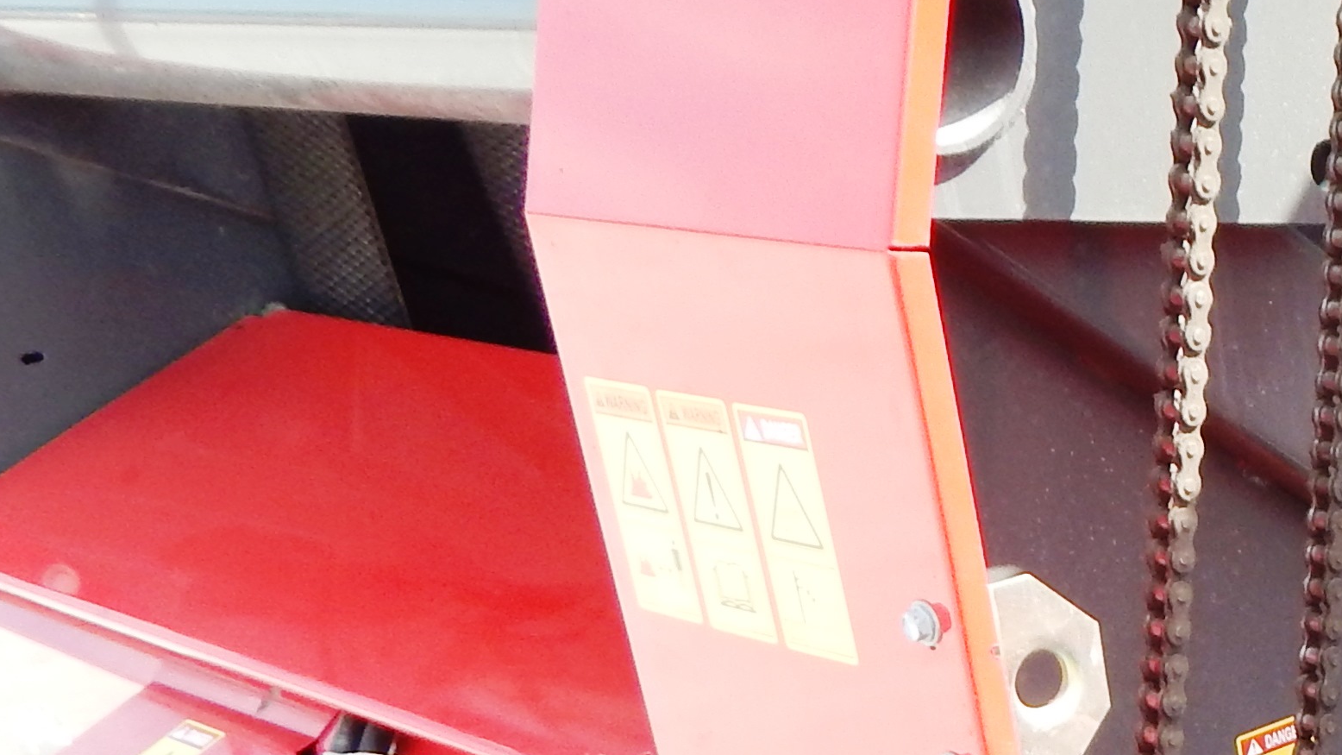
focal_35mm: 71
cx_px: 1869
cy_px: 902
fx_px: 2526
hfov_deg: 24.7
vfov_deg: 16.3
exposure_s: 1/320
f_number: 3
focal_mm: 4
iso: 125
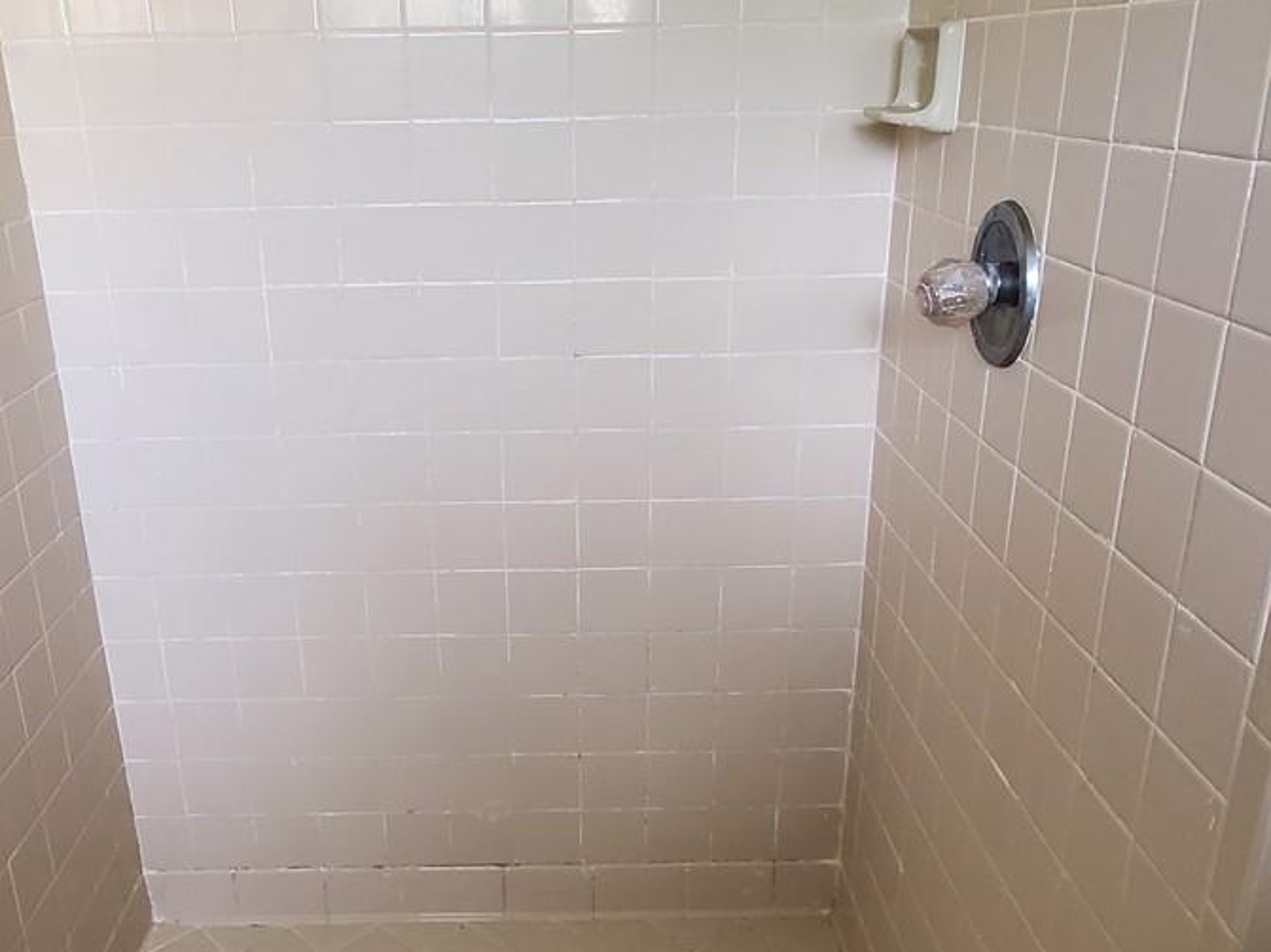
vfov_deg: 45.4
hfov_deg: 57.9
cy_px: 526
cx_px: 515
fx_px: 1138
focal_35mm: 31
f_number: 2.2
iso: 200
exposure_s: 1/59
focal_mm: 1.8
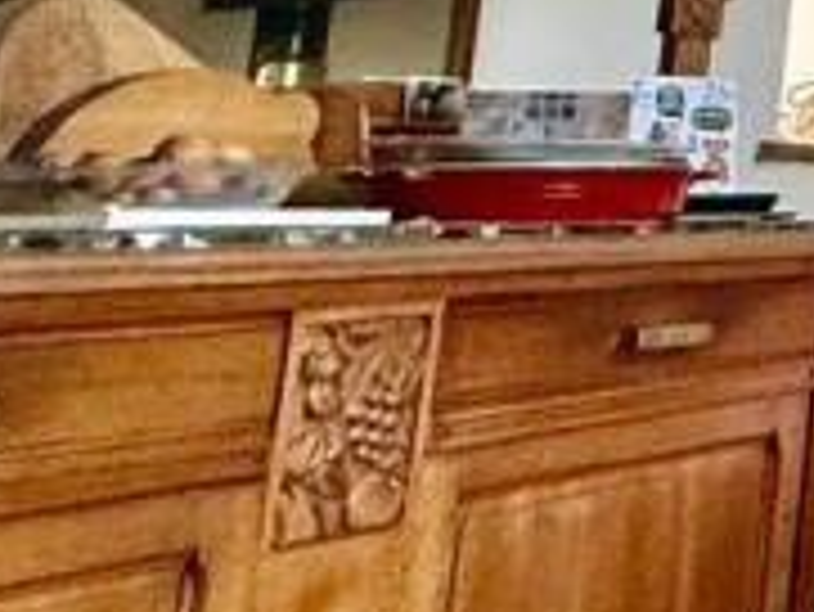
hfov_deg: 13.6
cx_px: 2127
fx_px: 1859
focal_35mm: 79
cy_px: -148
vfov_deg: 17.7
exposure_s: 1/99
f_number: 2.2
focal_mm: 2.22
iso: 400
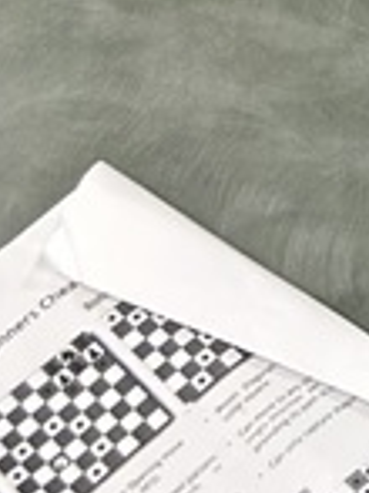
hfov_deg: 7.9
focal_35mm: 181
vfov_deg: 9.4
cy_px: -785
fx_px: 2576
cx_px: 718
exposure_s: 1/60
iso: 80
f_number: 1.5
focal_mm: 5.7
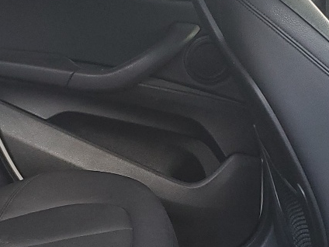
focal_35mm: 98
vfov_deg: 15.0
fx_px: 931
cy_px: 181
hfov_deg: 20.0
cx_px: 148
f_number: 1.5
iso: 103
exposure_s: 1/60.2
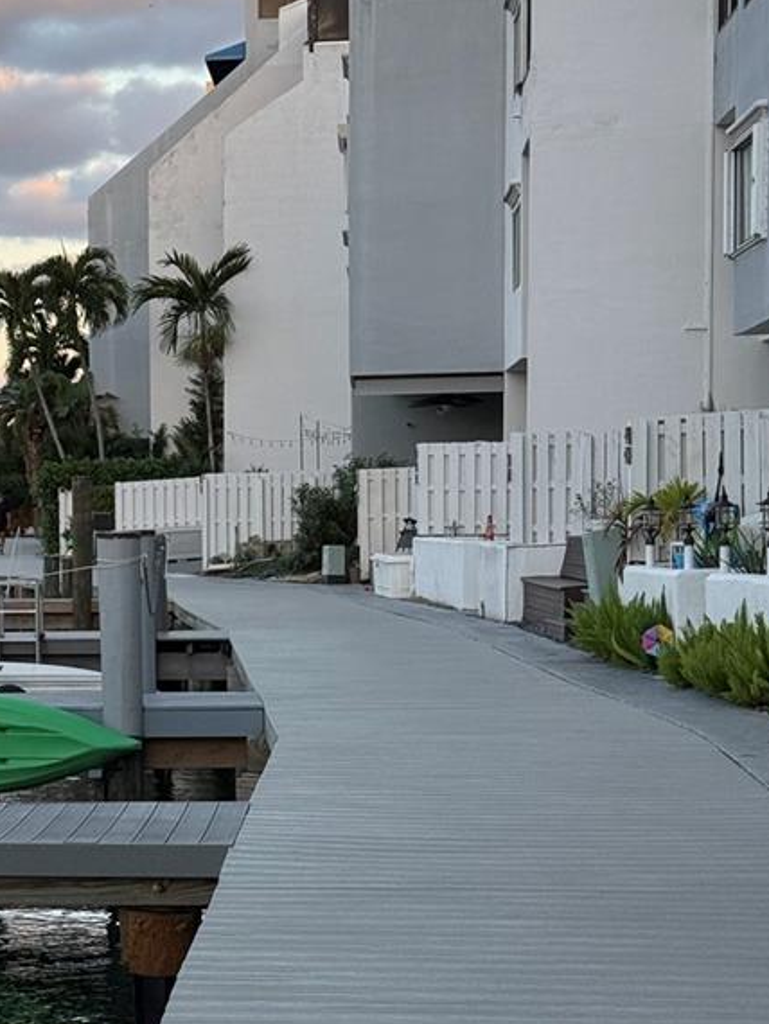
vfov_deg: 19.4
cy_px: 713
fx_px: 2989
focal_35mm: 101
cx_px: 23
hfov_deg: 14.5
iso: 80
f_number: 1.78
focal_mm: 6.76
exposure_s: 1/583
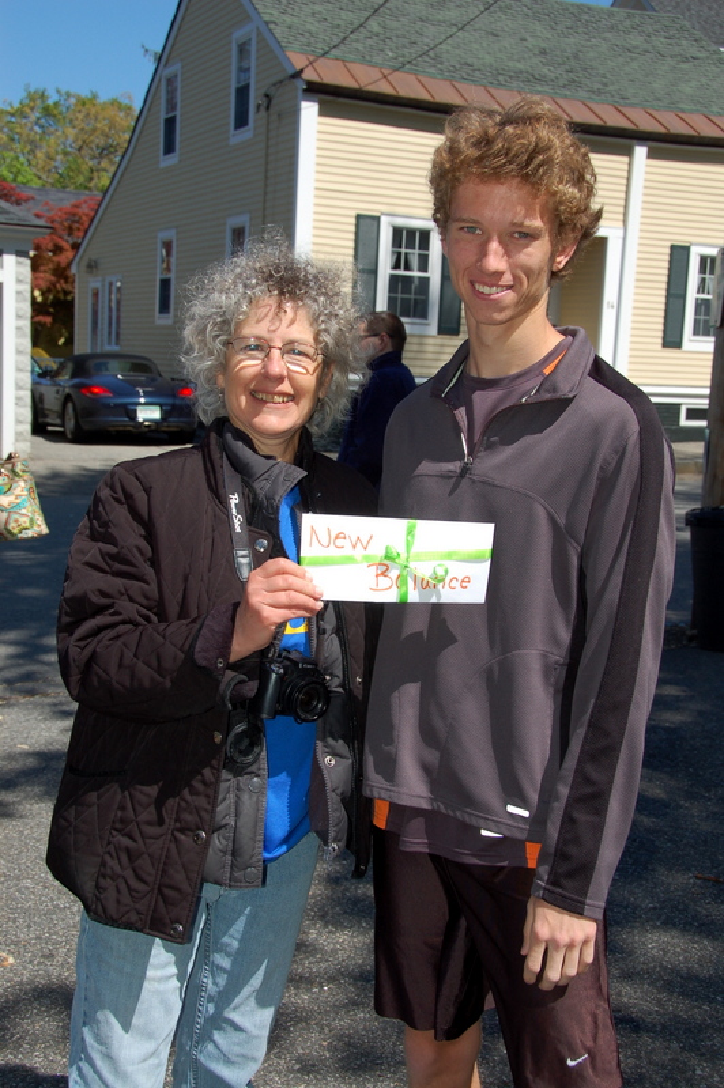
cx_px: 362
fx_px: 1405
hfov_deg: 28.9
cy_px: 544
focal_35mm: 46
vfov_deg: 42.4
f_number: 8
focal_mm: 31
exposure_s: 1/500
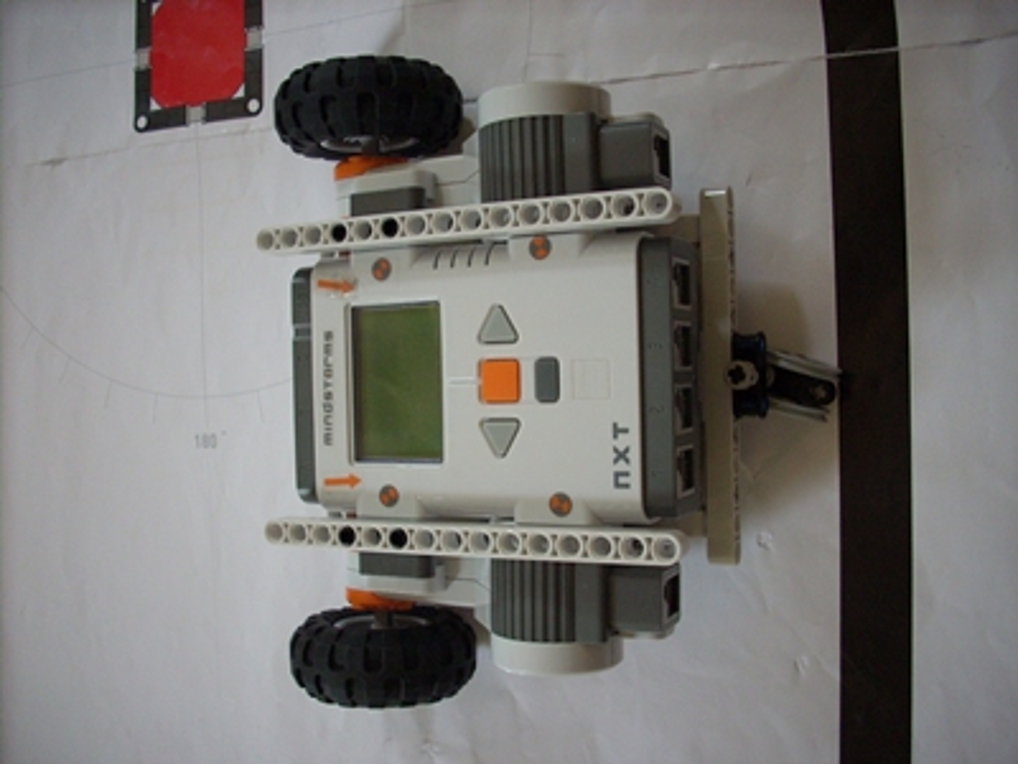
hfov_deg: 50.1
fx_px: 1088
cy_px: 382
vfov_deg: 38.7
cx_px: 509
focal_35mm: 37
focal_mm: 6.2
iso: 200
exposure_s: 1/23.2
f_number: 2.8
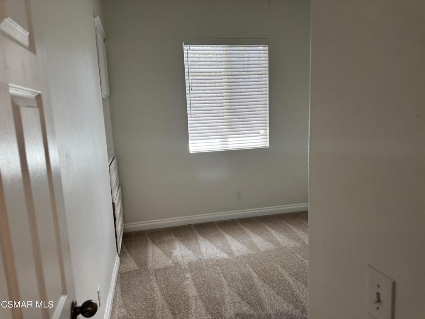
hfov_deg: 71.6
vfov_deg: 56.8
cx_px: 212
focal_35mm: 24
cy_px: 160
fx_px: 295
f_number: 1.78
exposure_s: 1/120
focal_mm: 6.76
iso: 200
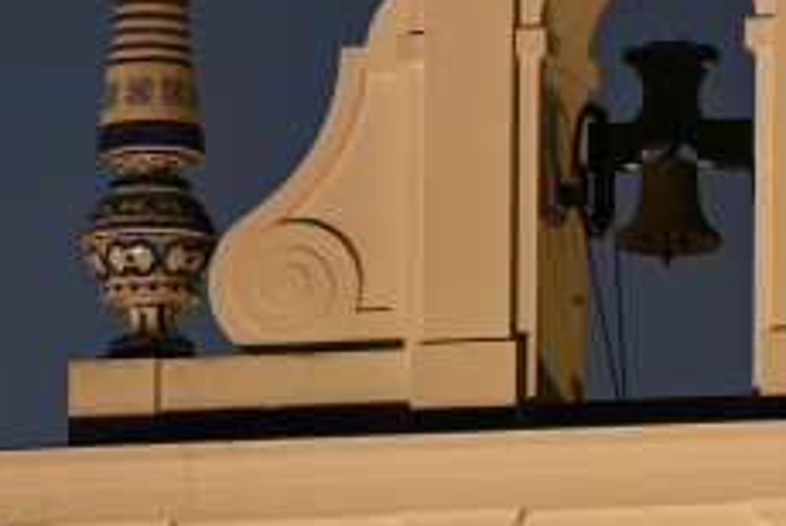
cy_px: 622
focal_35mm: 830
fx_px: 18145
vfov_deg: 1.7
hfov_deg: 2.5
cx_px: 1035
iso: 1600
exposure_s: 1/40
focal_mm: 180
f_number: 5.6
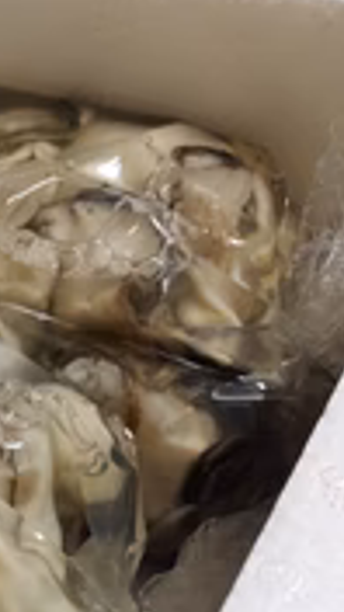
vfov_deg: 32.1
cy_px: 560
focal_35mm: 62
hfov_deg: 17.5
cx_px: -170
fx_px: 1005
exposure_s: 1/30
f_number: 2
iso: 320
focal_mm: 4.6
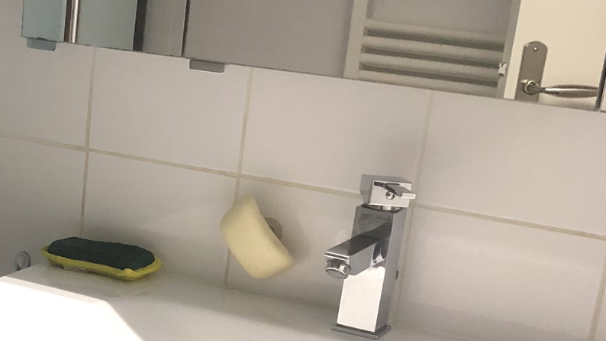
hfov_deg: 24.8
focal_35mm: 82
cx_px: 15
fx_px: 1317
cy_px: 370
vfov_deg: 14.4
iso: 100
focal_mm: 3.99
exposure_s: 1/13
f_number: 1.8
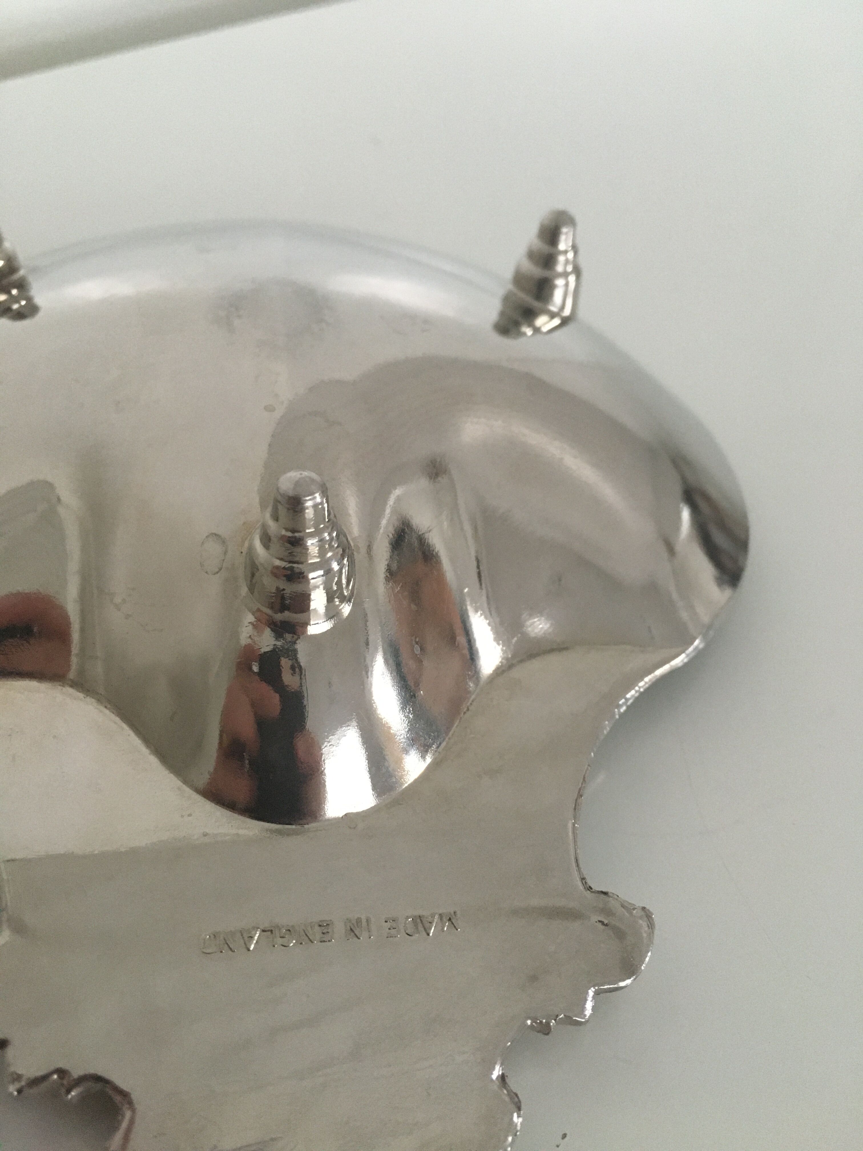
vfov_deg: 61.7
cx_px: 432
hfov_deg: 48.2
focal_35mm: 29
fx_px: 964
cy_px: 576
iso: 200
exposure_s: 1/25
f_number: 2.2
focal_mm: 4.15
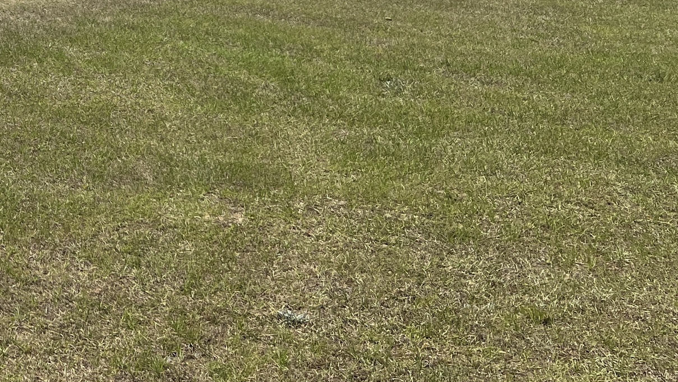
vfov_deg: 15.8
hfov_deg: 25.9
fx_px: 1294
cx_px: -162
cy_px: -140
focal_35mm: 72
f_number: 1.5
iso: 50
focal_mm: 5.7
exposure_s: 1/8000
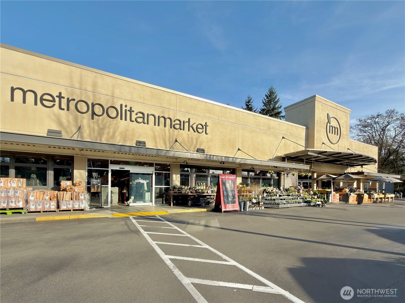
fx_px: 164
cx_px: 202
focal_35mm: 14
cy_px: 152
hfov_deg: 102.1
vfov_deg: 85.6
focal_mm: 2.22
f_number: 2.2
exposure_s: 1/447
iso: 20
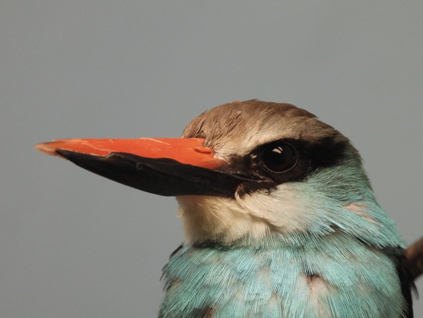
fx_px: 7666
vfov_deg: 2.4
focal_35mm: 627
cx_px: 194
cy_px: 165
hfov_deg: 3.2
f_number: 5
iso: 400
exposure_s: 1/60
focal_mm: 102
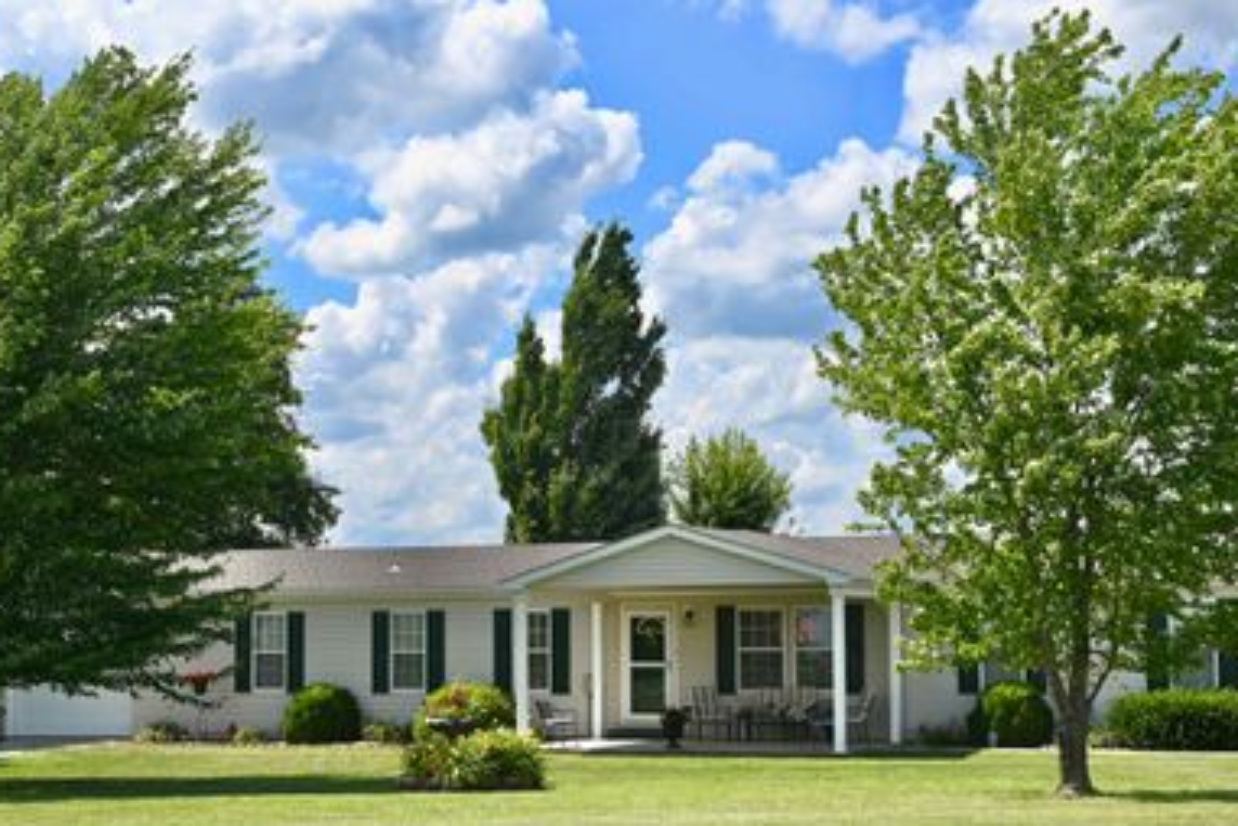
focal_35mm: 63
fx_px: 2166
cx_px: 666
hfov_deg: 31.9
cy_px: 486
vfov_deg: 21.5
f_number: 8
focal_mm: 48
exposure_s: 1/250
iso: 100
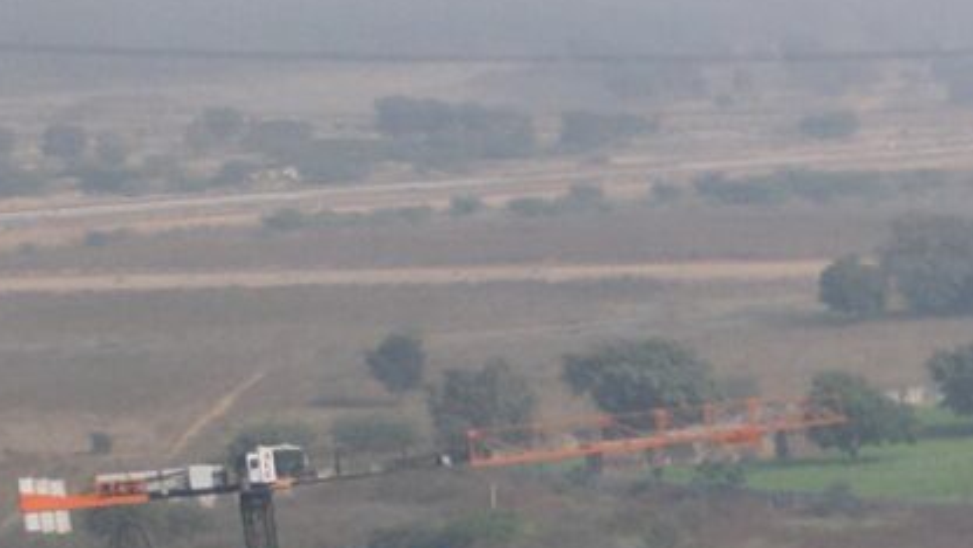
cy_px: 808
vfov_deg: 7.4
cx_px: 2620
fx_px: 4154
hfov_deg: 10.6
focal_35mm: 161
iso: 130
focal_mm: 6.72
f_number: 1.7
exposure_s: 1/3200
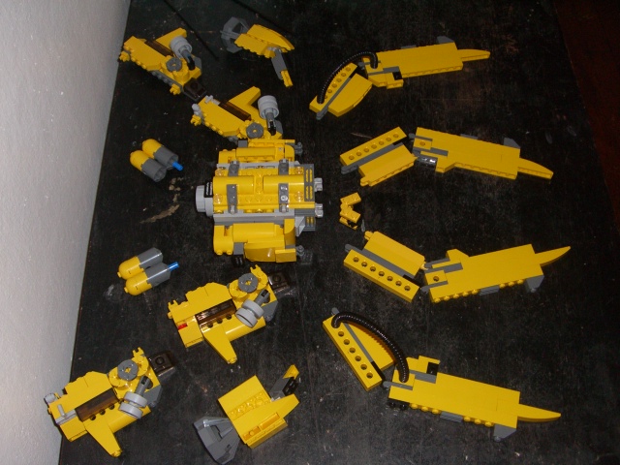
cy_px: 232
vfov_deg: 37.7
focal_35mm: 38
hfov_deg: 49.0
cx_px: 310
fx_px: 681
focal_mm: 6.2
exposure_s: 1/60
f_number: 2.7
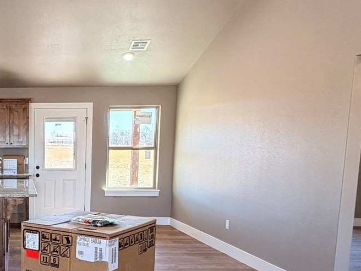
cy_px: 199
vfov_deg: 34.5
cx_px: 3
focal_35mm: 41
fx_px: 428
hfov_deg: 40.3
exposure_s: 1/120
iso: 320
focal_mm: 2.22
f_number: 2.2
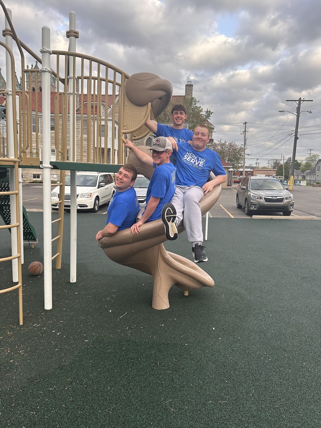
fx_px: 297
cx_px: 160
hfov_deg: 56.8
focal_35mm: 24
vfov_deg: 71.6
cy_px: 214
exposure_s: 1/594
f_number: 1.78
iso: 80
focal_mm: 6.86
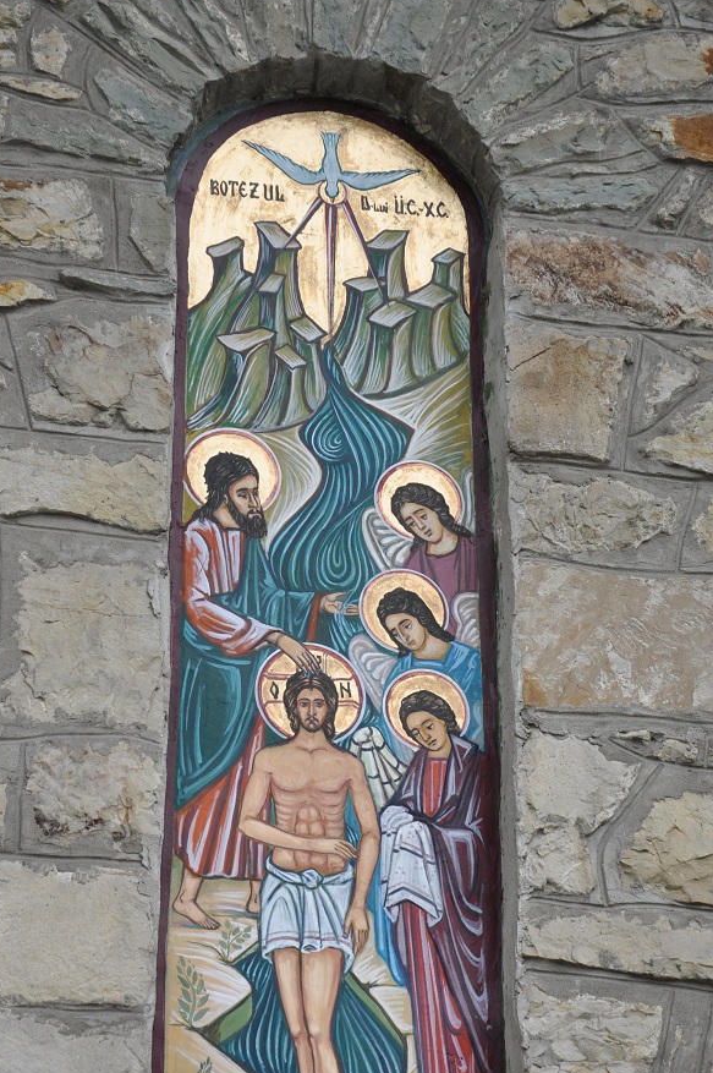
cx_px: 344
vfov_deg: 21.9
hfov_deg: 14.7
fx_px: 2759
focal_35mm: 93
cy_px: 680
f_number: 9
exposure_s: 1/200
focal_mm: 45
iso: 200
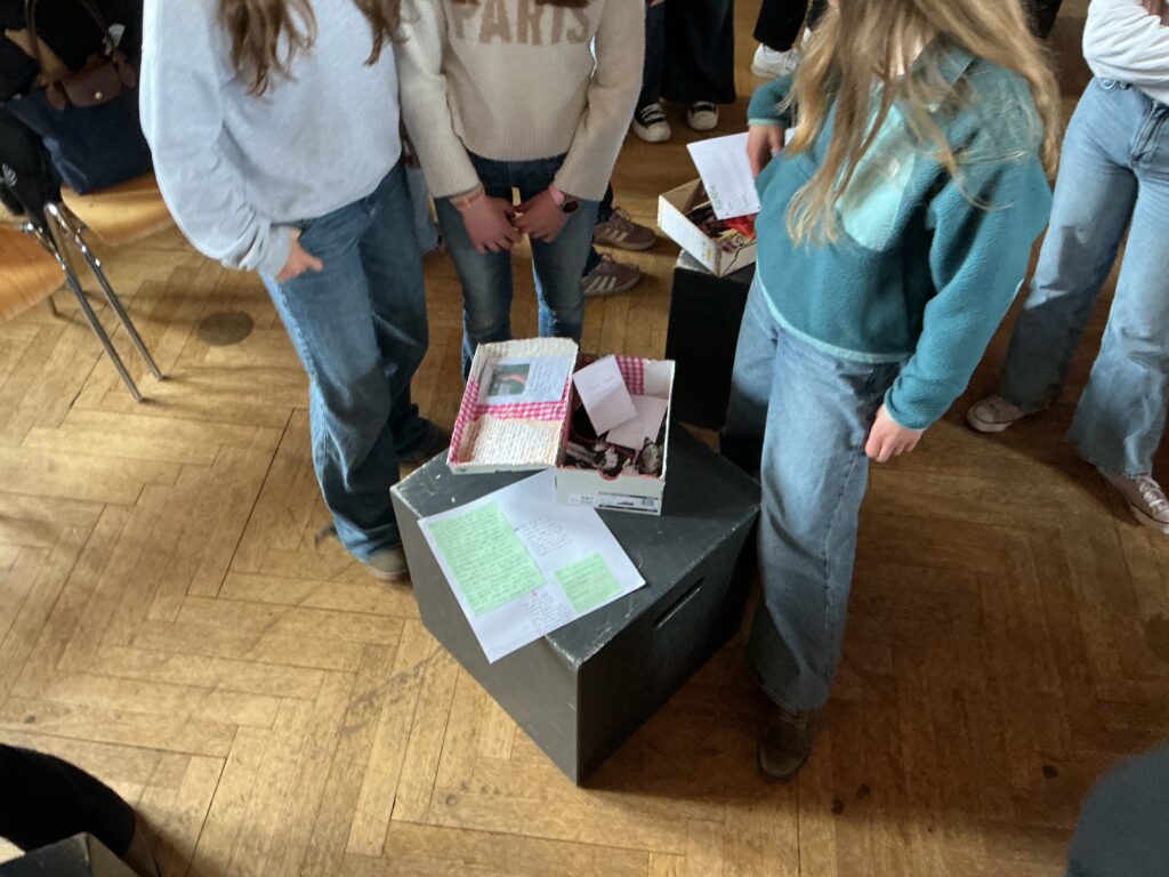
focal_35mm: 29
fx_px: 979
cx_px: 584
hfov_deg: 61.7
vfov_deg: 48.2
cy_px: 438
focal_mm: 3
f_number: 1.8
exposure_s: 1/33
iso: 250
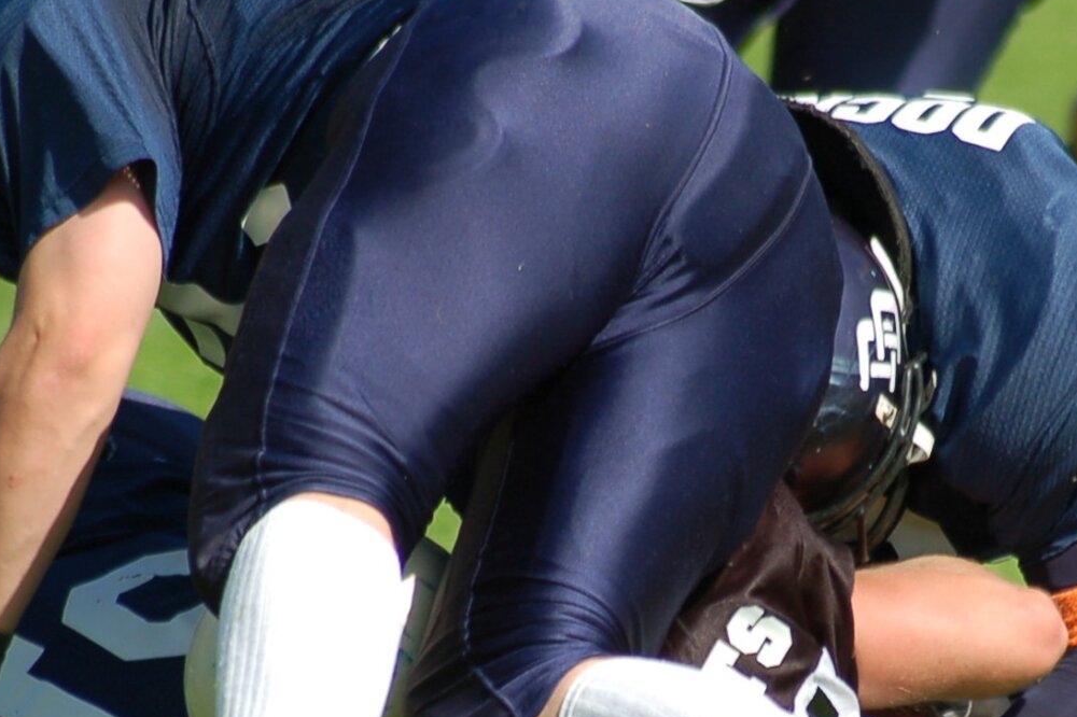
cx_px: 813
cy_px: 587
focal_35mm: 725
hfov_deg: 2.8
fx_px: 21681
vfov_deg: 1.9
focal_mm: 220
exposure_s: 1/1000
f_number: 5.3
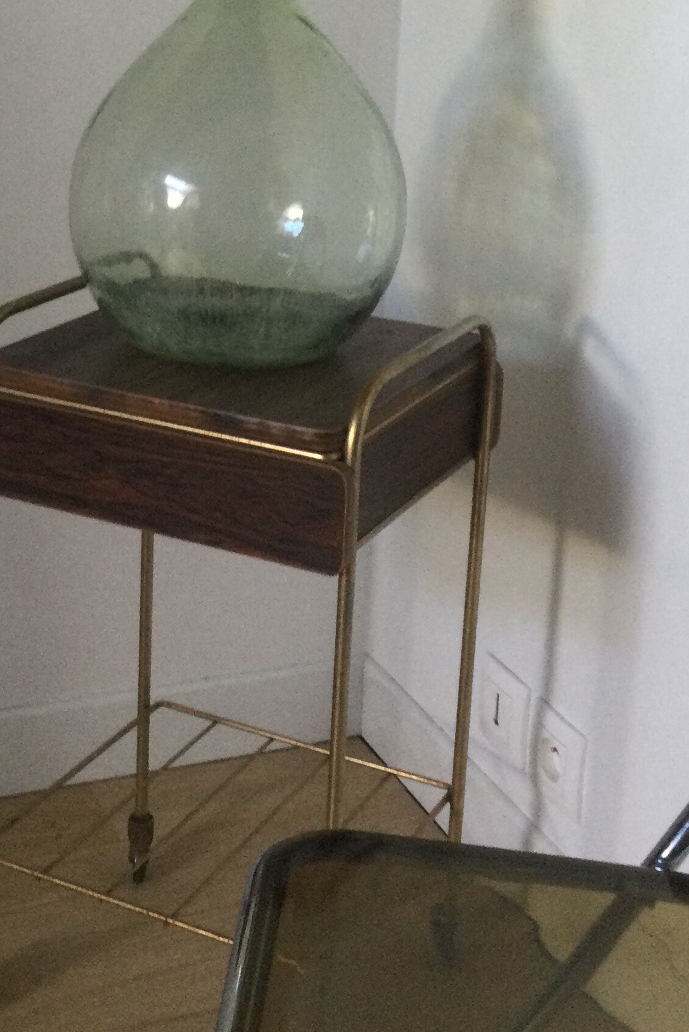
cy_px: 336
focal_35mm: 62
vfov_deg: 32.1
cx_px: 220
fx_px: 1779
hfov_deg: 21.8
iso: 80
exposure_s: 1/33
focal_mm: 3.3
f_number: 2.4
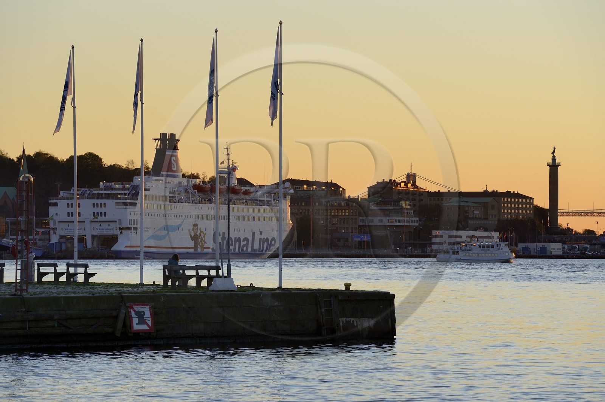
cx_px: 302
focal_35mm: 190
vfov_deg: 7.2
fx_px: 3190
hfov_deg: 10.8
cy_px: 201
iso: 200
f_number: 10
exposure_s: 1/160
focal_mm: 190
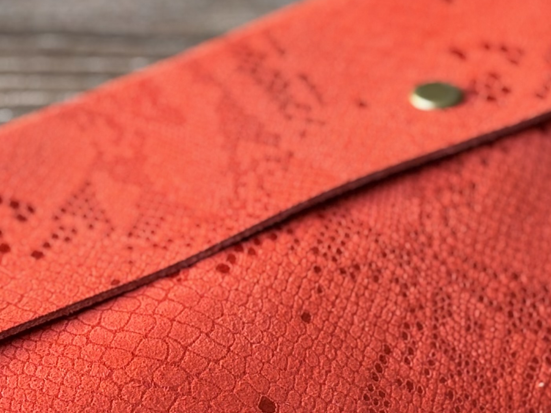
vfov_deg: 9.9
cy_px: 259
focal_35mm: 150
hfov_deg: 13.2
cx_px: 201
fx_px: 2387
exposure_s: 1/60
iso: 100
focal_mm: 5.96
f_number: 1.6
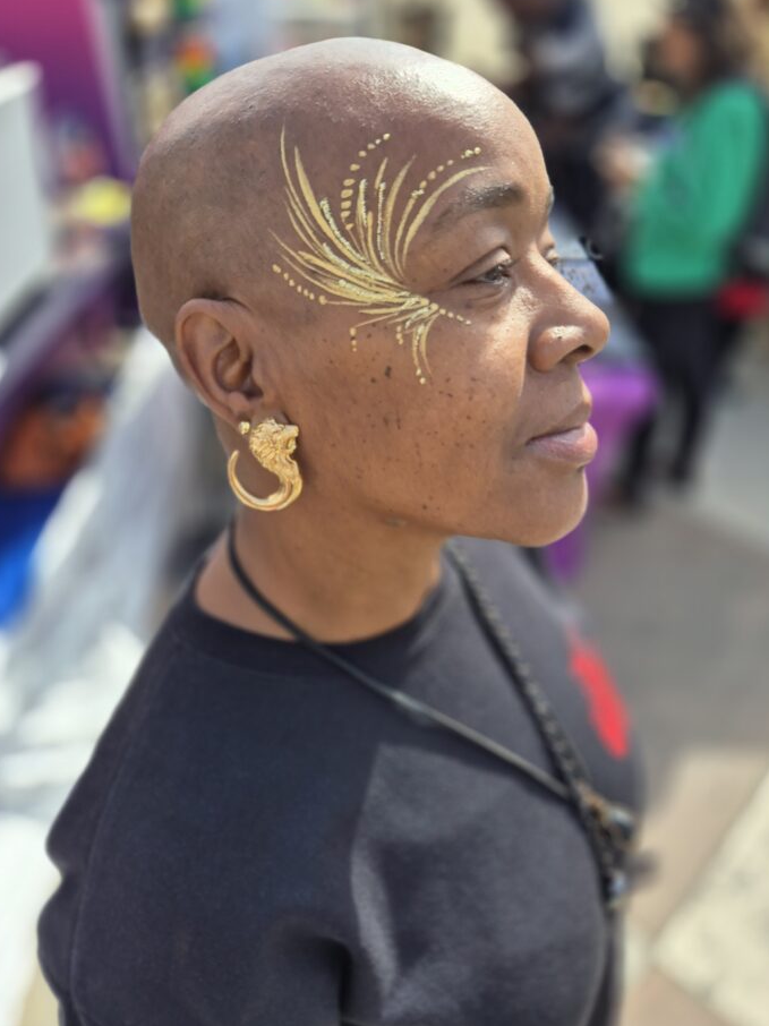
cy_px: 477
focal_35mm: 26
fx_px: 770
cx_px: 403
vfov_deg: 67.2
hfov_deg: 53.0
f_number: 1.8
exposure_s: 1/850
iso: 64
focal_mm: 5.4
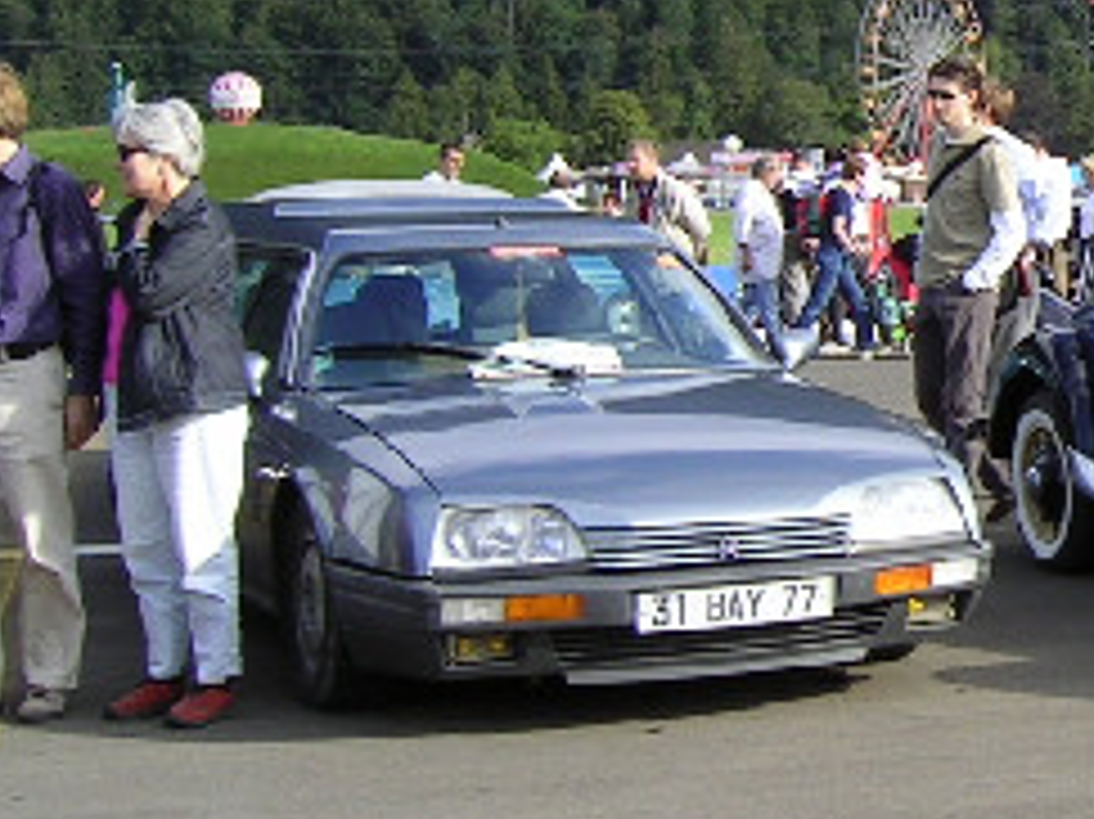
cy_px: 342
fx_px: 3001
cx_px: 1396
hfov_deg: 19.2
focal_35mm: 95
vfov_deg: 15.5
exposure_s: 1/159
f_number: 4.8
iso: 50
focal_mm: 5.6
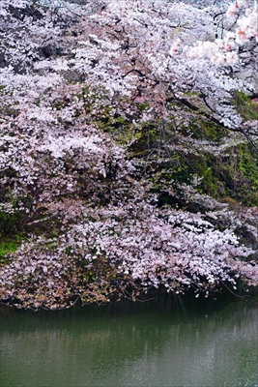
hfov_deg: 14.9
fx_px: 988
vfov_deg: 22.1
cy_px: 194
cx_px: 129
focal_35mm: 92
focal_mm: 92
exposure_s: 1/160
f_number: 6.3
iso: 200
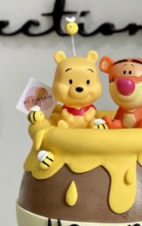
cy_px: 161
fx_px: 859
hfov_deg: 9.4
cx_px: 105
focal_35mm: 139
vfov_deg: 15.0
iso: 40
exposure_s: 1/100
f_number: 2.2
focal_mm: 7.5
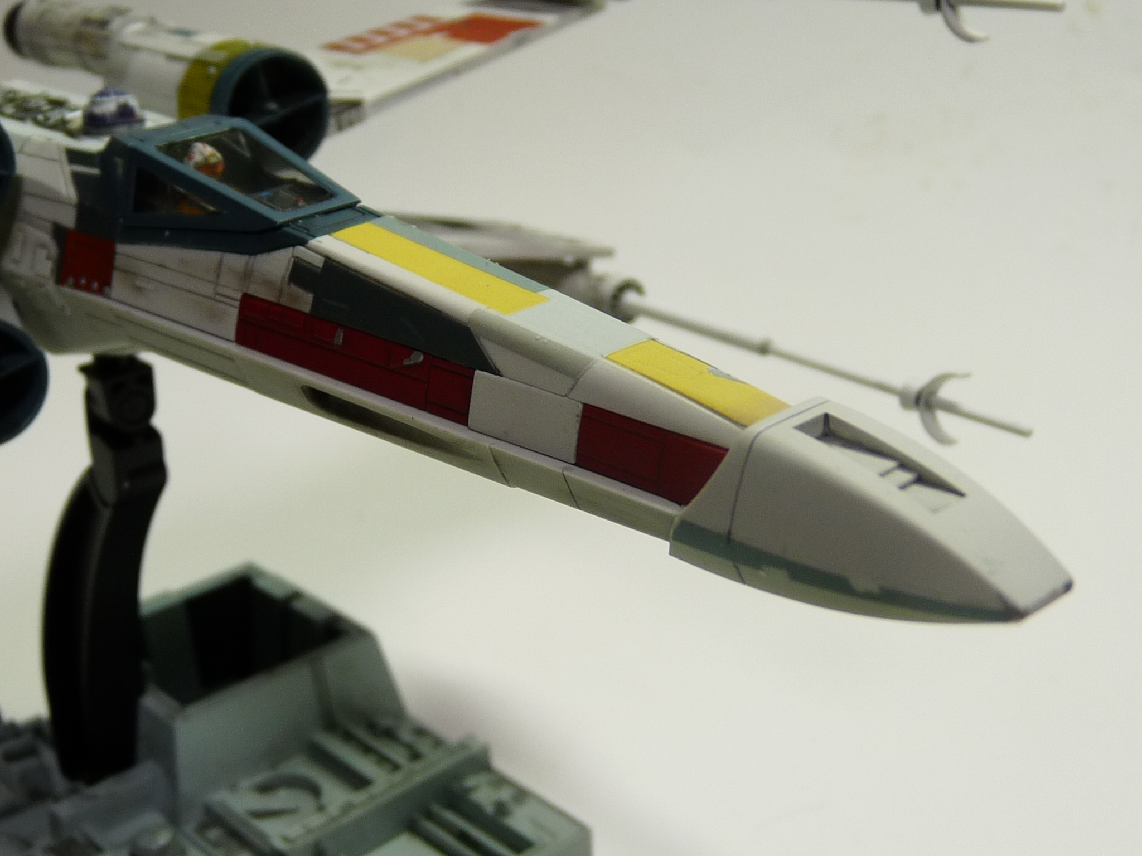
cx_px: 571
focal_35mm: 48
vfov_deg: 30.3
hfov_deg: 39.7
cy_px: 428
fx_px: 1584
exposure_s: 1/40
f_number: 2.8
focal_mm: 4.8
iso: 100
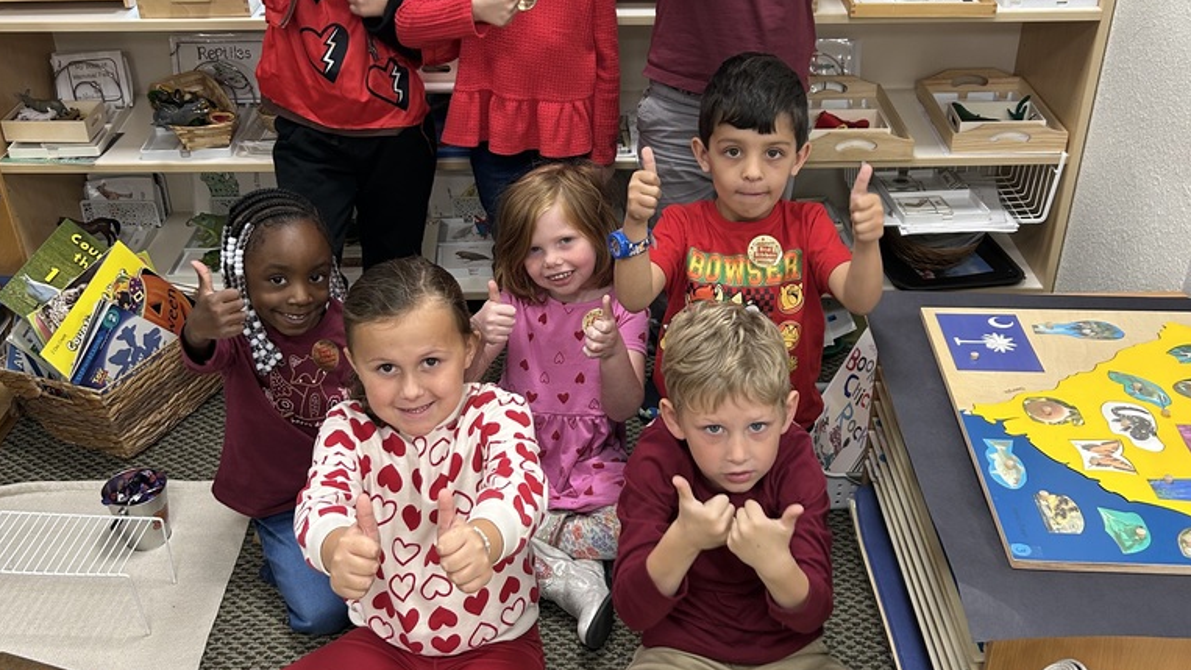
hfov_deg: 52.8
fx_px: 1200
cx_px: 593
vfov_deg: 31.2
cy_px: 319
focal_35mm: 38
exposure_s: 1/60
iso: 100
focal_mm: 5.7
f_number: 1.5
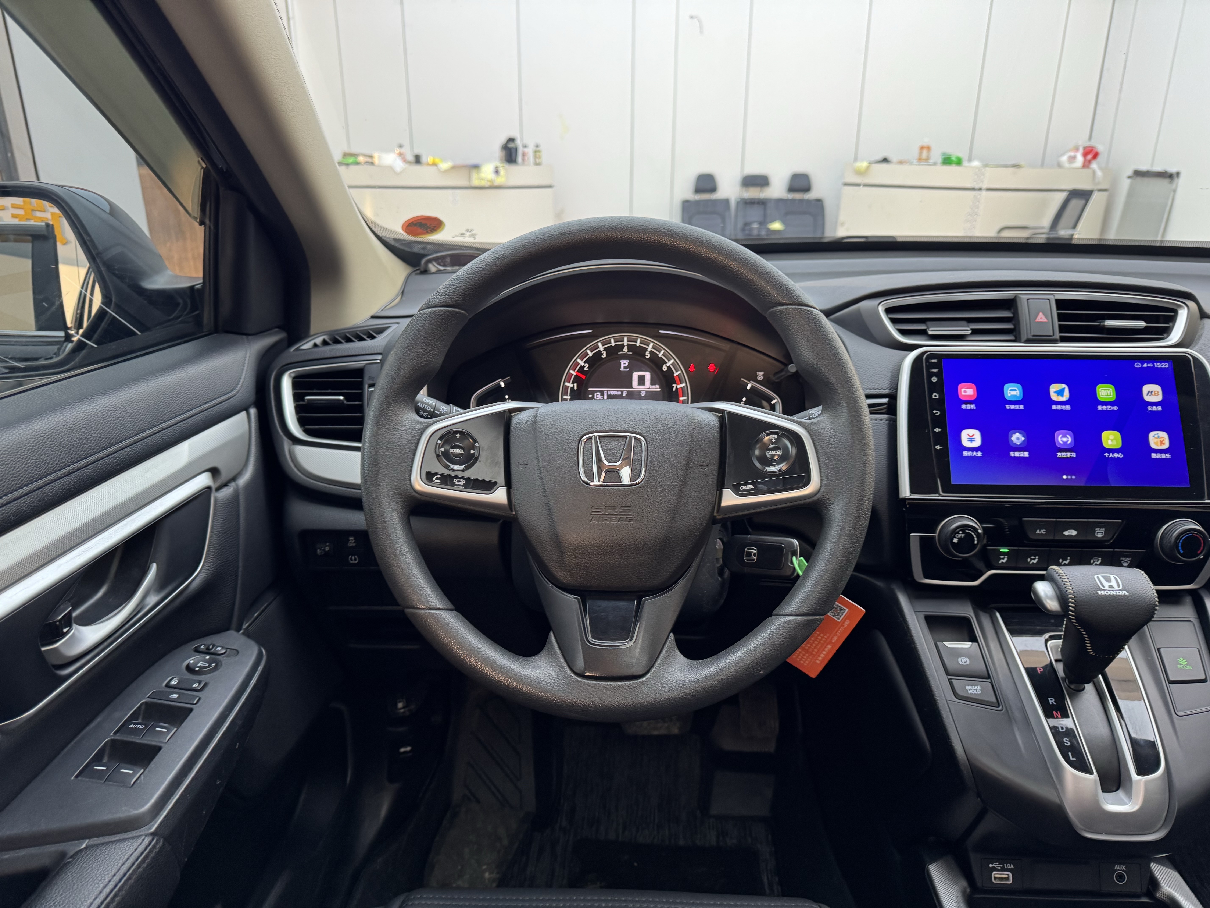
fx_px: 839
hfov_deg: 71.6
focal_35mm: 24
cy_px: 454
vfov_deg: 56.8
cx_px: 605
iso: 200
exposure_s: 1/100
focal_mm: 6.76
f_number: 1.78
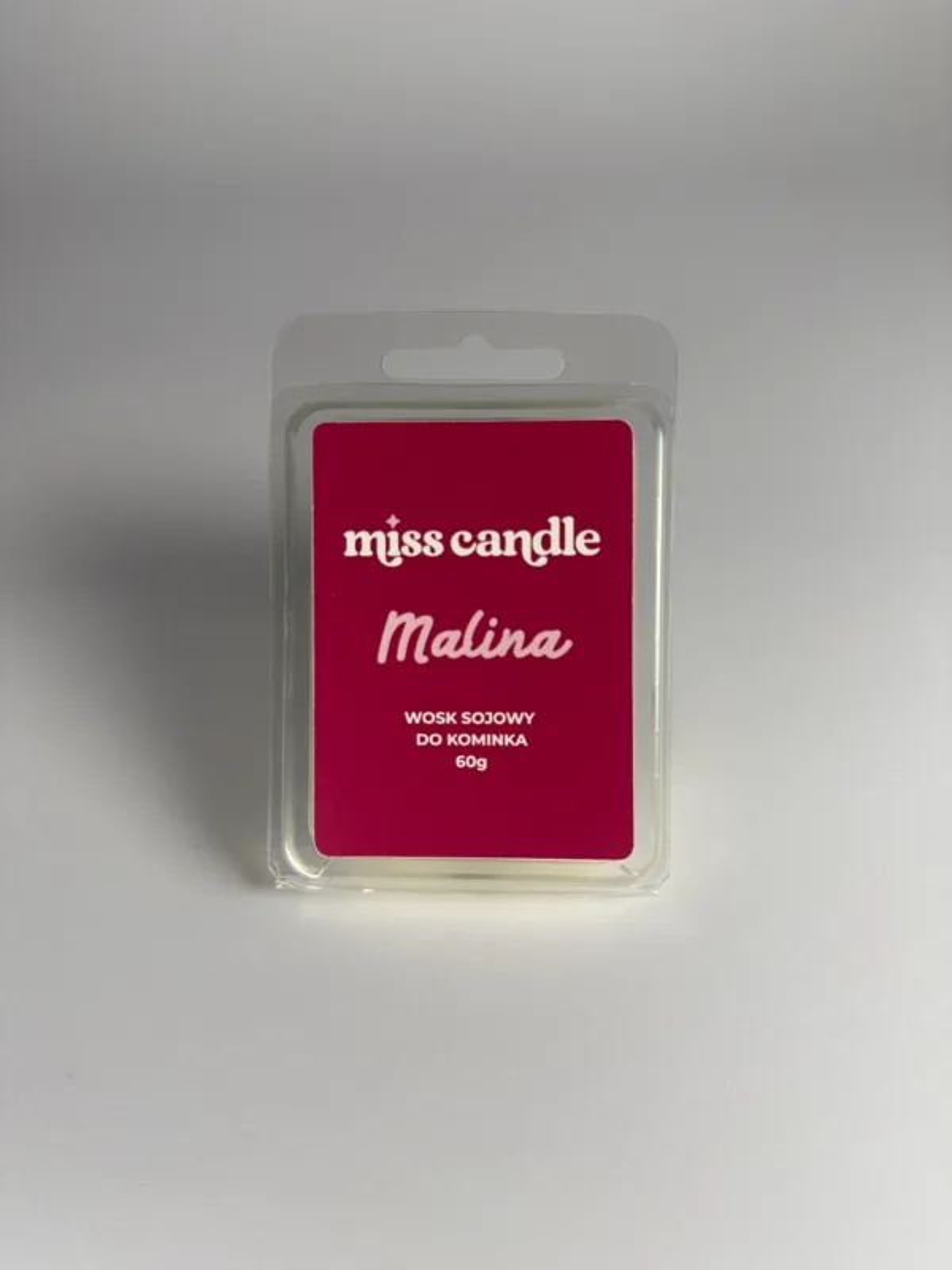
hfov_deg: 56.8
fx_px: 880
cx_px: 476
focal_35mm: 24
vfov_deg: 71.6
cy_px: 635
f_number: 1.78
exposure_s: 1/535
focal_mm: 6.76
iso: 80
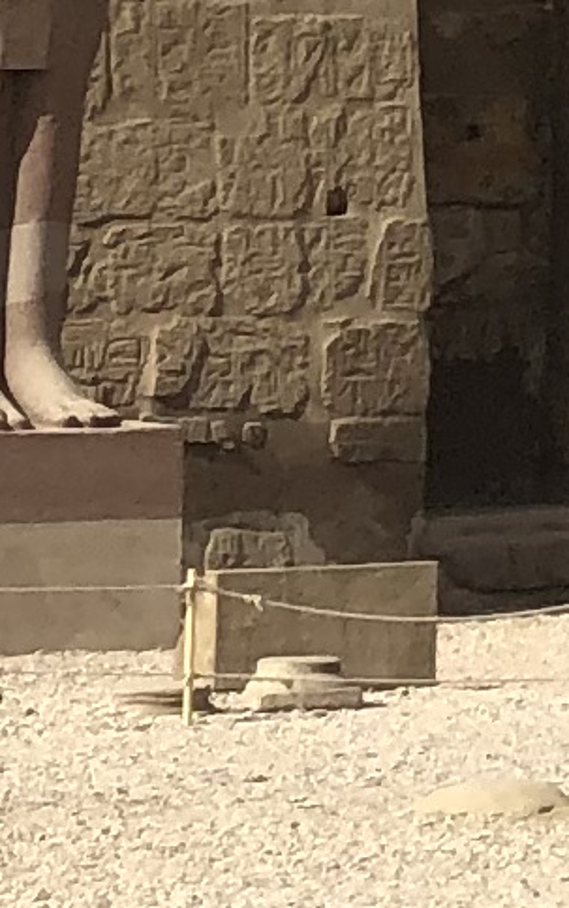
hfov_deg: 5.2
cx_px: 1283
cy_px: -1415
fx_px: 6121
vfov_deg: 7.8
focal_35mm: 247
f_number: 1.8
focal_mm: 3.99
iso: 25
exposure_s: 1/3205
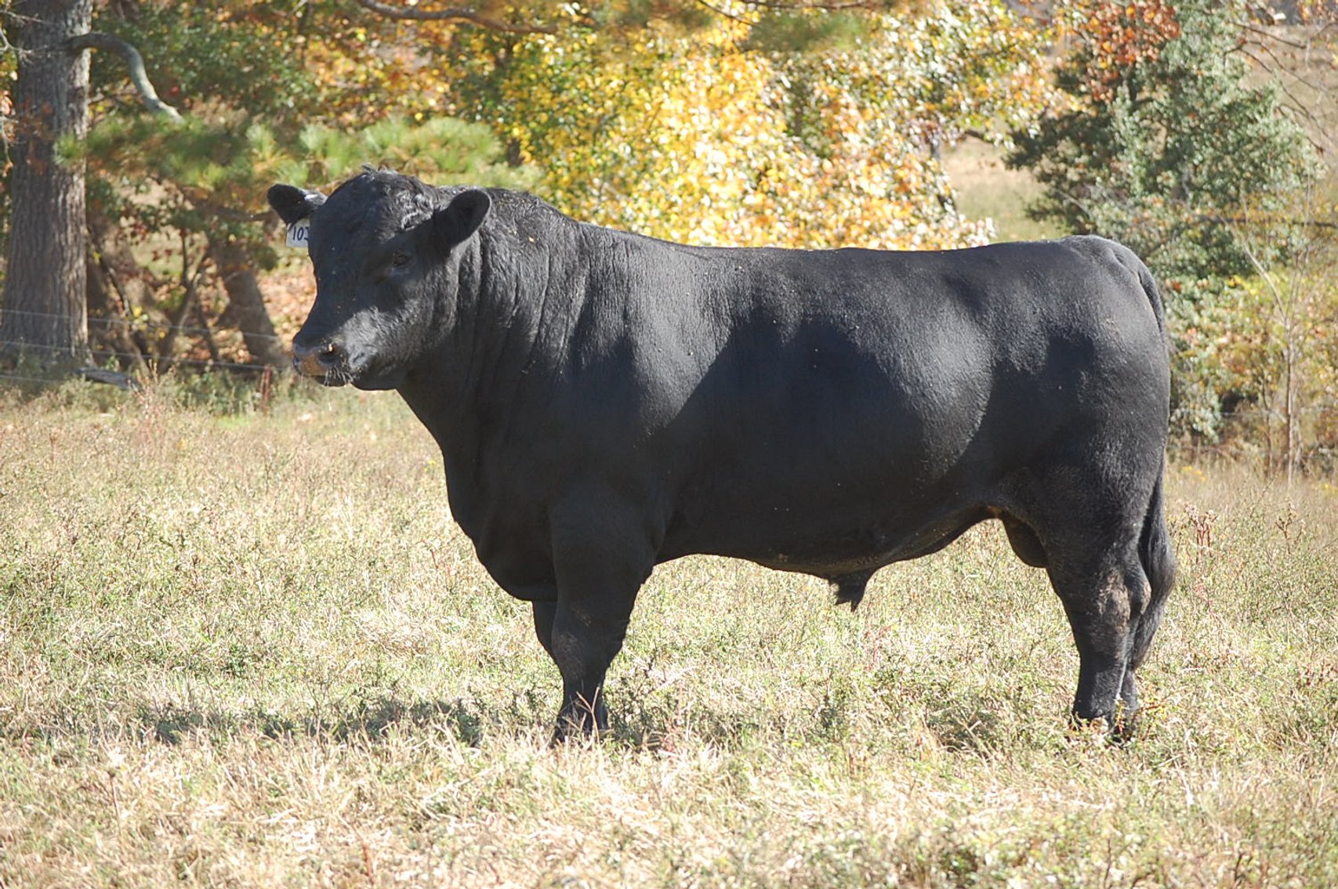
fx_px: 4790
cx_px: 669
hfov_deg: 15.9
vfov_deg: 10.6
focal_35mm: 129
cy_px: 444
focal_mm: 86
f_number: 5
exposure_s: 1/400
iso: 400
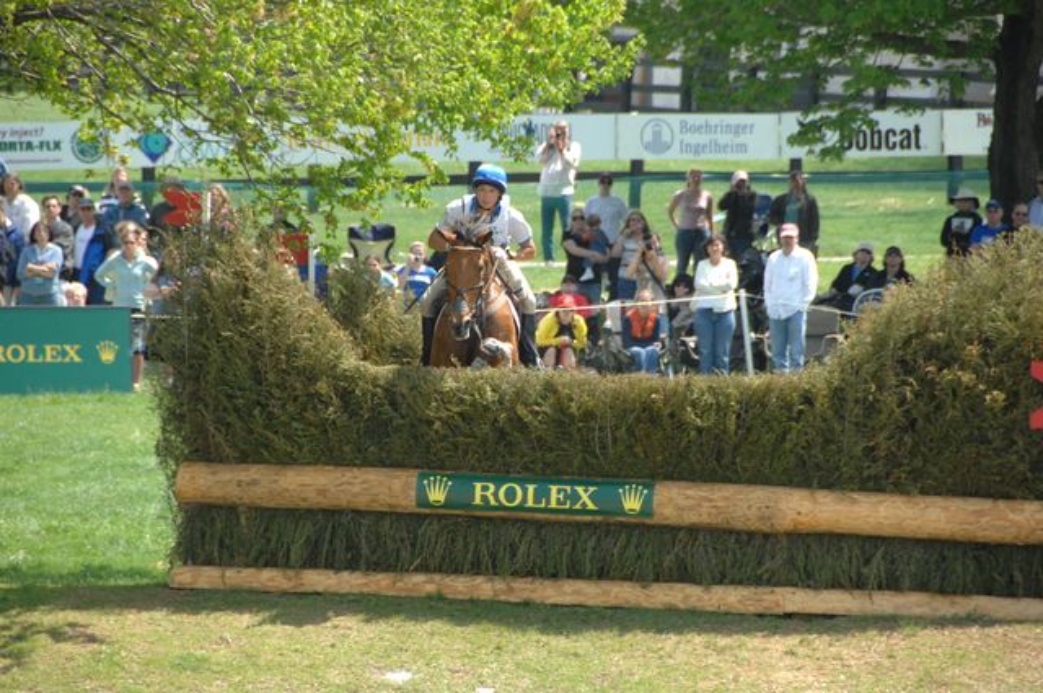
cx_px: 522
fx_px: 8681
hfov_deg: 6.9
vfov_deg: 4.6
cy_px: 346
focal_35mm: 300
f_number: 5.6
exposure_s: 1/500
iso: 500
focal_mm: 200
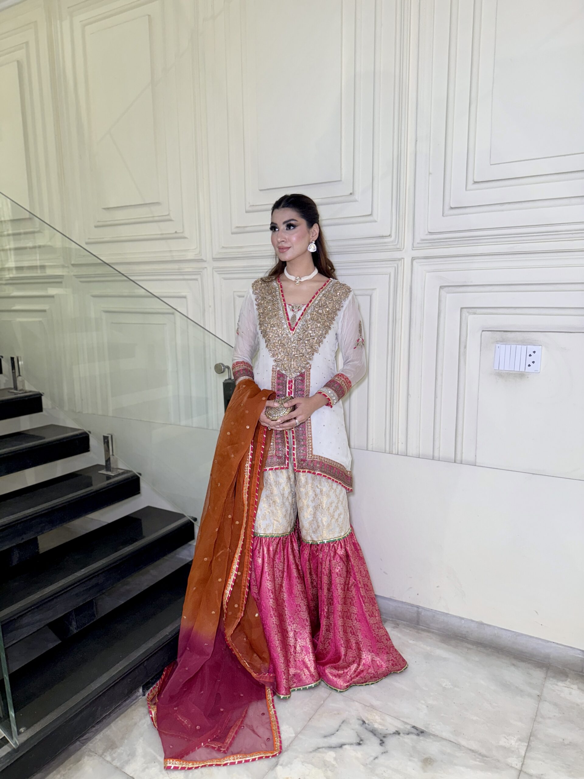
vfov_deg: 71.6
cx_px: 292
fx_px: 540
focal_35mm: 24
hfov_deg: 56.8
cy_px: 390
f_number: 1.78
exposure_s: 1/49
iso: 100
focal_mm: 6.76
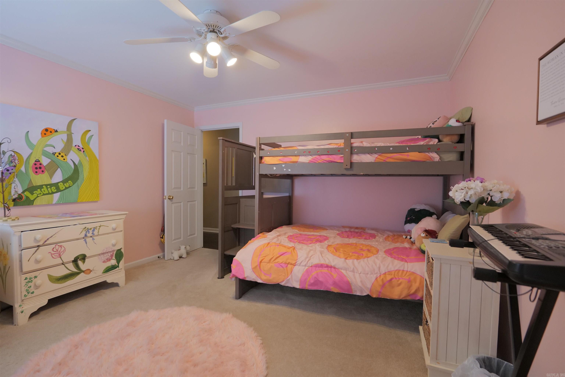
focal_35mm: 16
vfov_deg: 73.7
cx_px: 282
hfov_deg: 96.7
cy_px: 188
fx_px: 251
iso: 3200
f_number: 4
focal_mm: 16
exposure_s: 1/125
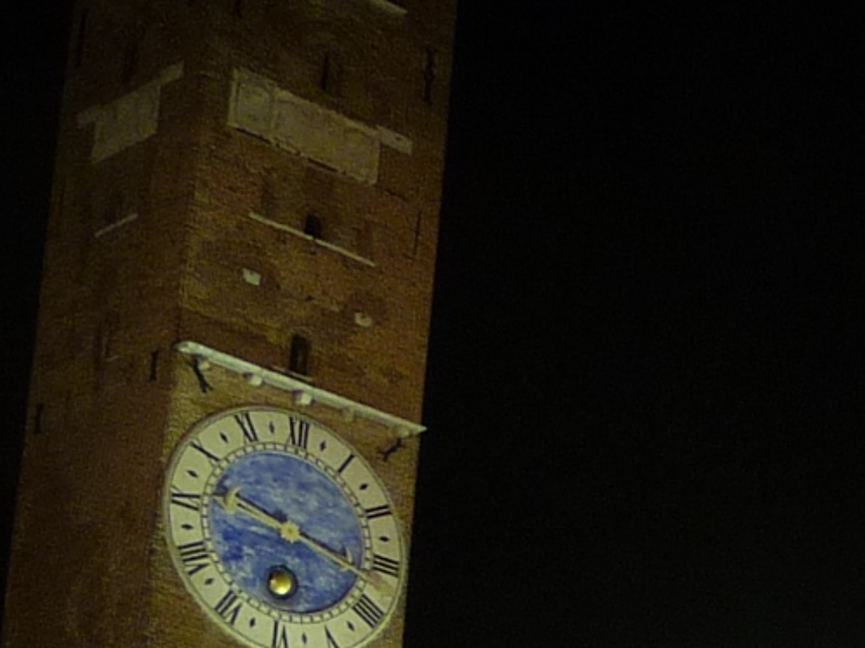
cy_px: 1174
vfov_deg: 9.8
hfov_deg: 11.6
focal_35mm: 144
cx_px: 2004
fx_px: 3597
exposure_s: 1.6
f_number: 3.3
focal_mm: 4.7
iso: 100
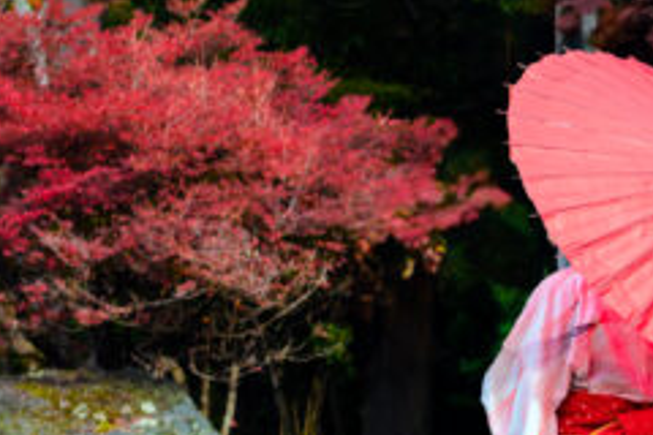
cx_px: 784
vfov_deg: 6.4
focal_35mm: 213
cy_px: 447
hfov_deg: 9.5
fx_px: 3863
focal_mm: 50
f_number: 4.5
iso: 160
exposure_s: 1/250
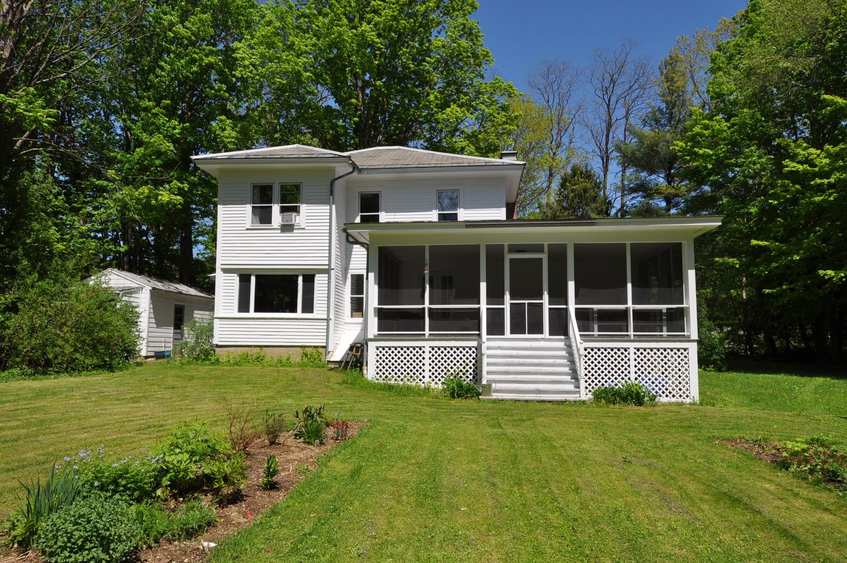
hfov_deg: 73.8
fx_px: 564
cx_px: 424
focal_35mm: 24
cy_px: 282
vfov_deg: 53.0
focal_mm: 16
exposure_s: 1/400
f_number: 10
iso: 200
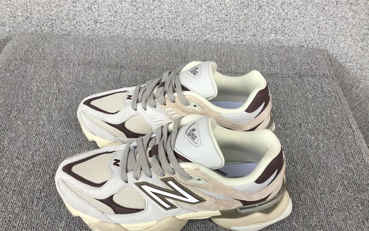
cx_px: 184
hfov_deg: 58.1
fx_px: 332
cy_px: 139
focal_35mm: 33
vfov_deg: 38.2
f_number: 2.4
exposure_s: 1/100
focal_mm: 3.3
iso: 40
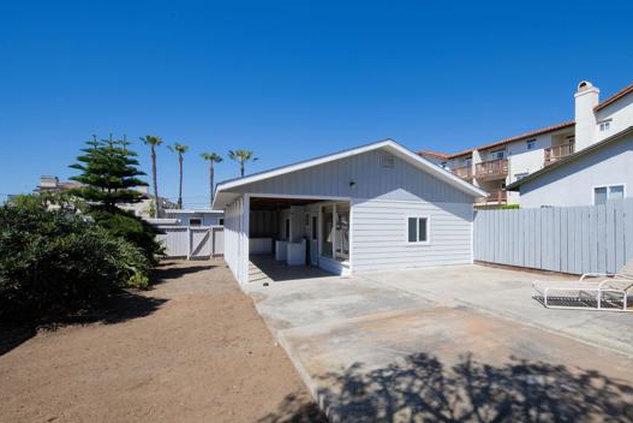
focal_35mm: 17
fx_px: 299
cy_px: 219
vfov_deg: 70.5
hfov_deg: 92.1
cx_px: 377
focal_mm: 14
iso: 250
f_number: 13
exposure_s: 1/250
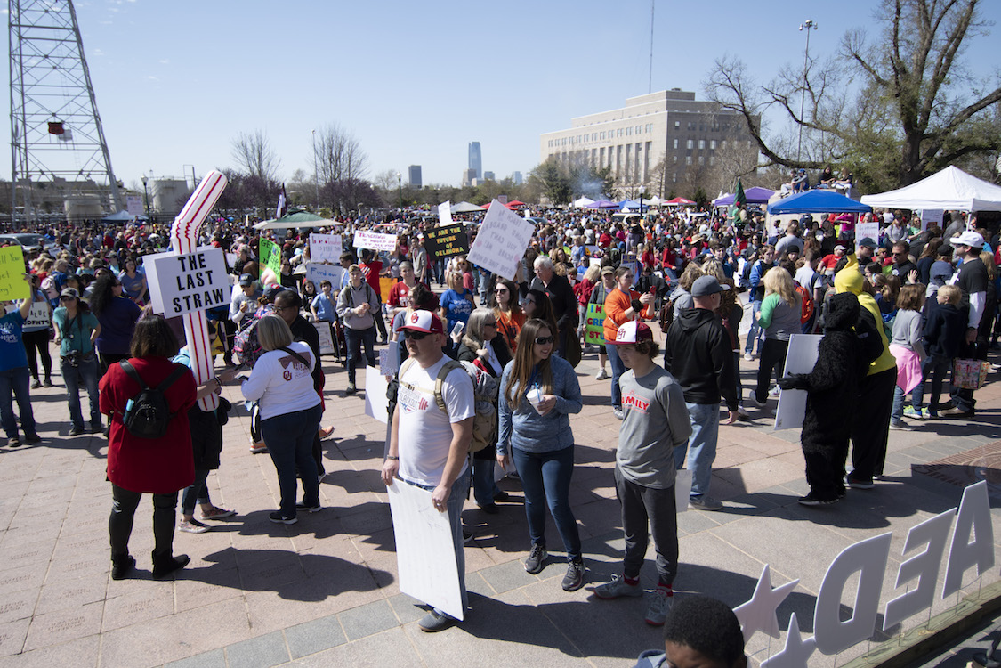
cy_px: 334
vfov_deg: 56.1
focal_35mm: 22
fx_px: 626
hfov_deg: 77.3
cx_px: 500
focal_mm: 15
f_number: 4
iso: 100
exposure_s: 1/2500
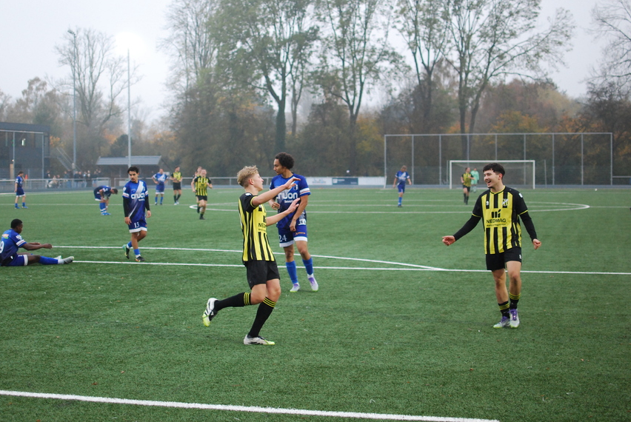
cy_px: 203
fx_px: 1081
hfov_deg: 32.5
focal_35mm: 62
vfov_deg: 22.1
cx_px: 273
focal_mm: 35
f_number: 2
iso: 720
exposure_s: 1/500
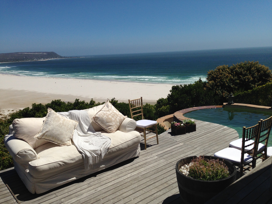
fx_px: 259
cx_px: 136
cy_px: 102
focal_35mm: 33
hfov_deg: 55.4
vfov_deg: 42.9
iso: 50
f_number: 2.4
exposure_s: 1/4926
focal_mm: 4.12
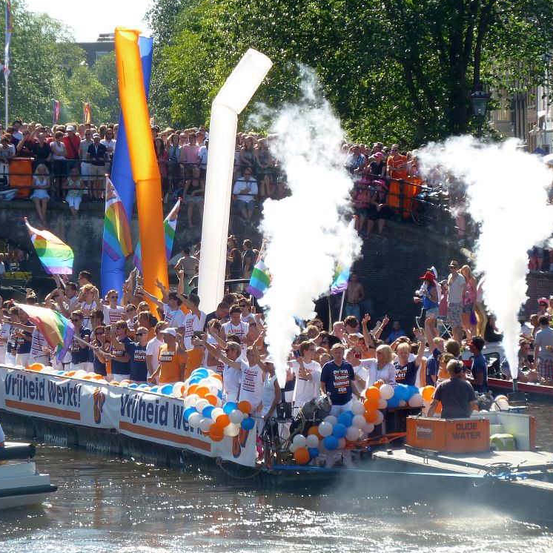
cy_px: 274
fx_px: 3705
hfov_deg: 8.5
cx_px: 228
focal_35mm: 205
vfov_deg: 8.5
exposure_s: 1/250
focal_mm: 27.8
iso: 80
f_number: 4.5
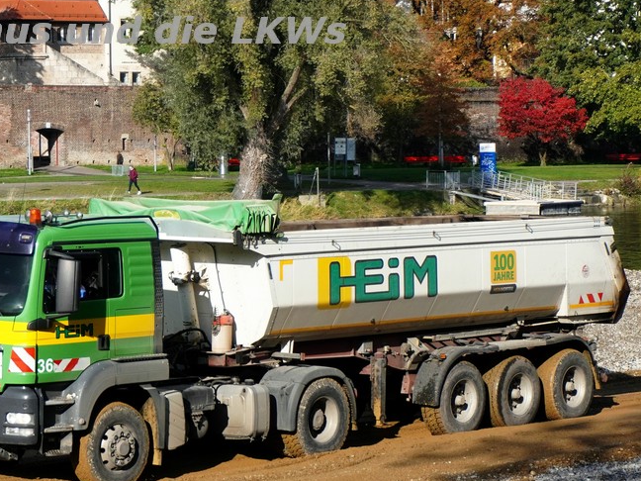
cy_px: 250
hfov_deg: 22.0
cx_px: 261
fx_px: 1648
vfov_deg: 16.6
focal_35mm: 89
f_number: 5.6
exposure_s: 1/4000
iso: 640
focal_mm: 50
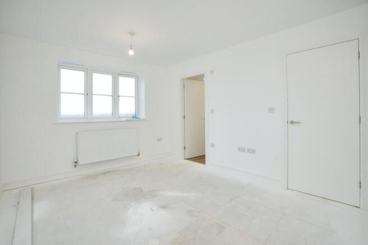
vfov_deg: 73.8
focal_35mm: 16
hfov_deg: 96.7
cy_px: 122
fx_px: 164
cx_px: 184
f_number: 10
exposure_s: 1/160
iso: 2000
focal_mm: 16
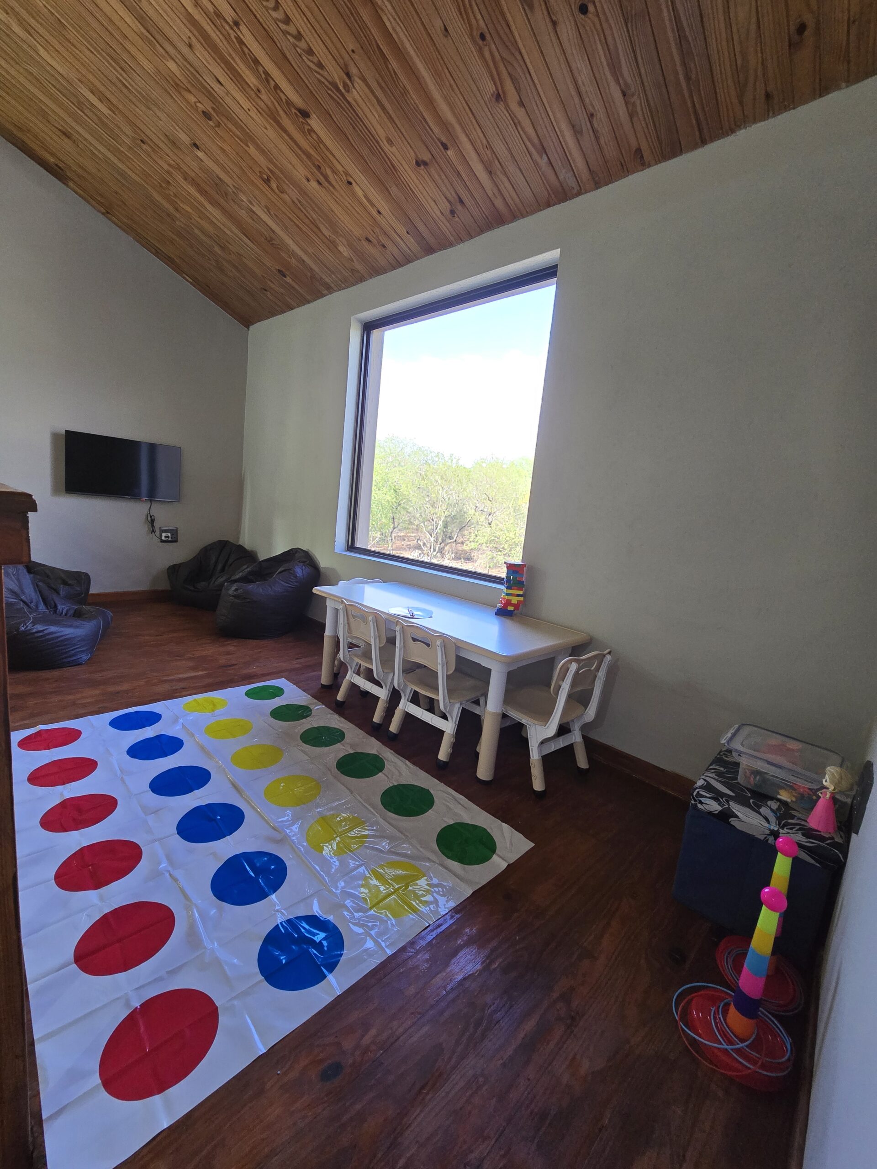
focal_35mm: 13
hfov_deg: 89.9
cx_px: 438
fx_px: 439
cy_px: 584
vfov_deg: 106.2
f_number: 2.2
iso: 320
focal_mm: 2.2
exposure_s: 1/50
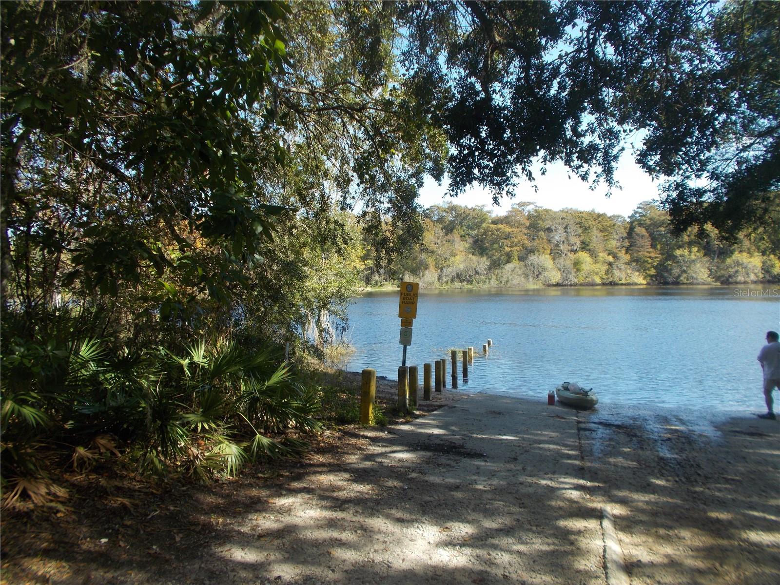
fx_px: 586
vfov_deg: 53.1
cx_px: 390
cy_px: 292
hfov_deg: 67.3
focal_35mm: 26
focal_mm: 4.6
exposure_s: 1/250
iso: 80
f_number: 3.2
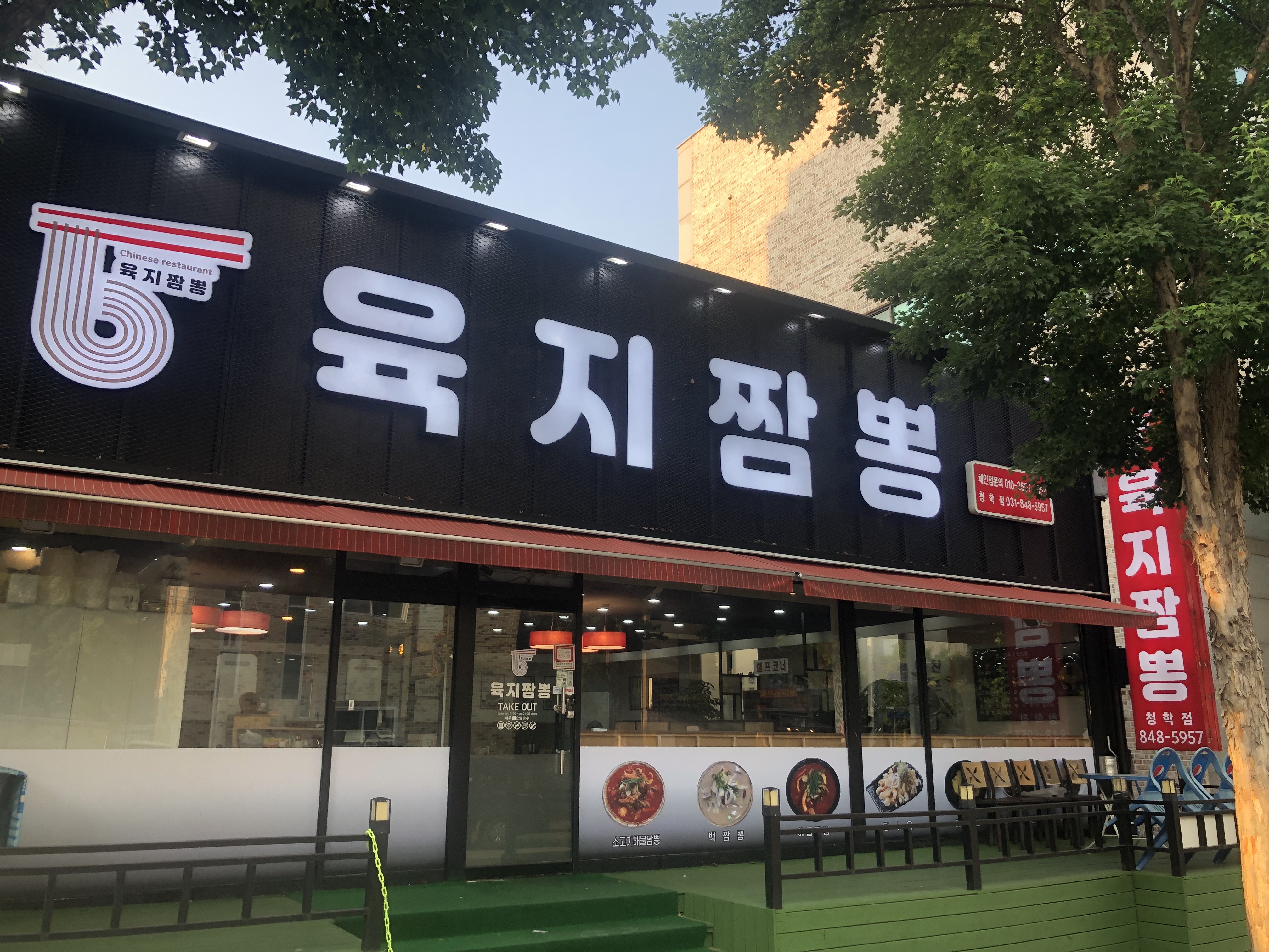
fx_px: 1026
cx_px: 634
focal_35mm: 28
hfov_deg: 63.4
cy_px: 476
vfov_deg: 49.7
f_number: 1.8
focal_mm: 3.99
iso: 20
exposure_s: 1/122
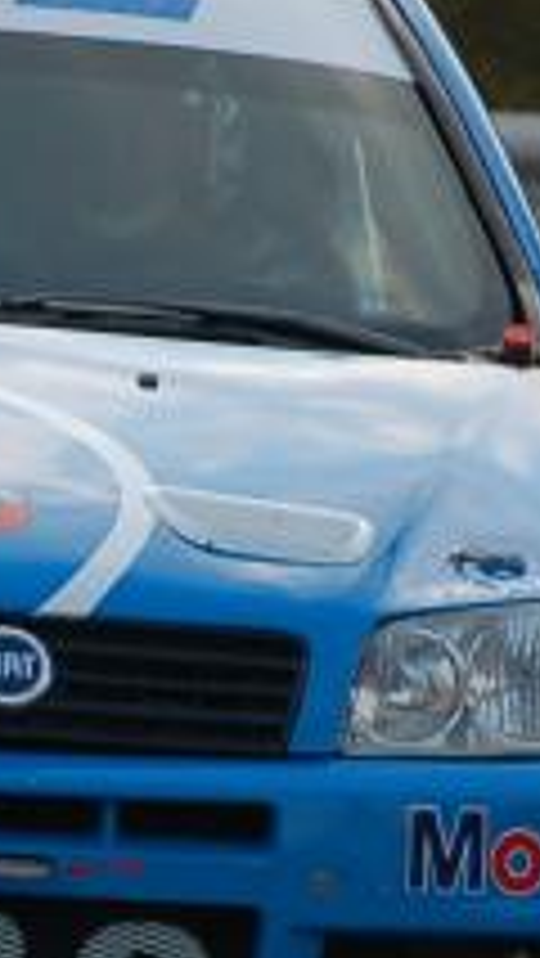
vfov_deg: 2.6
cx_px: -72
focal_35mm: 829
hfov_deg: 1.5
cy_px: 798
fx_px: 21077
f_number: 4.8
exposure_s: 1/1000
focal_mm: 110
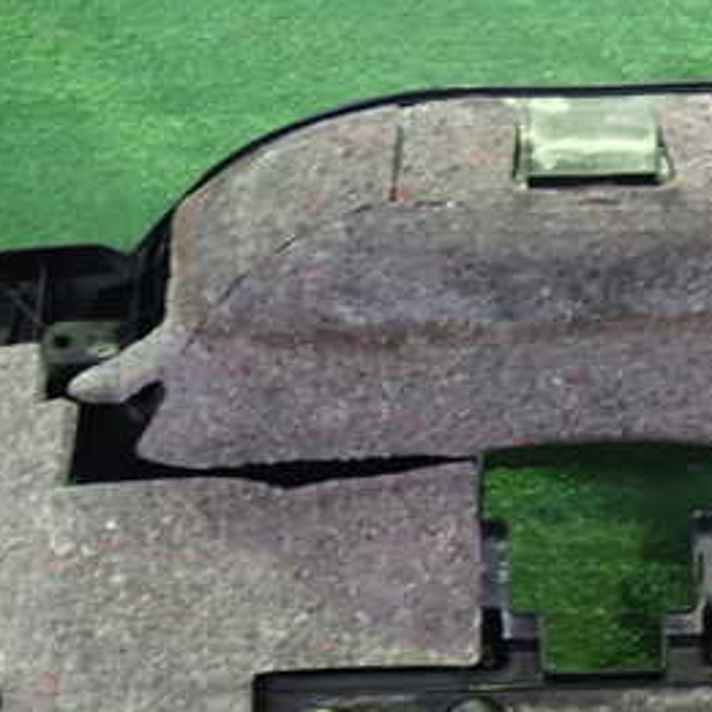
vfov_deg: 28.0
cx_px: 589
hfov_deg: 27.5
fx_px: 1420
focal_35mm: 61
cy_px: 456
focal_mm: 5.4
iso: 800
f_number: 2.3
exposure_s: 1/25
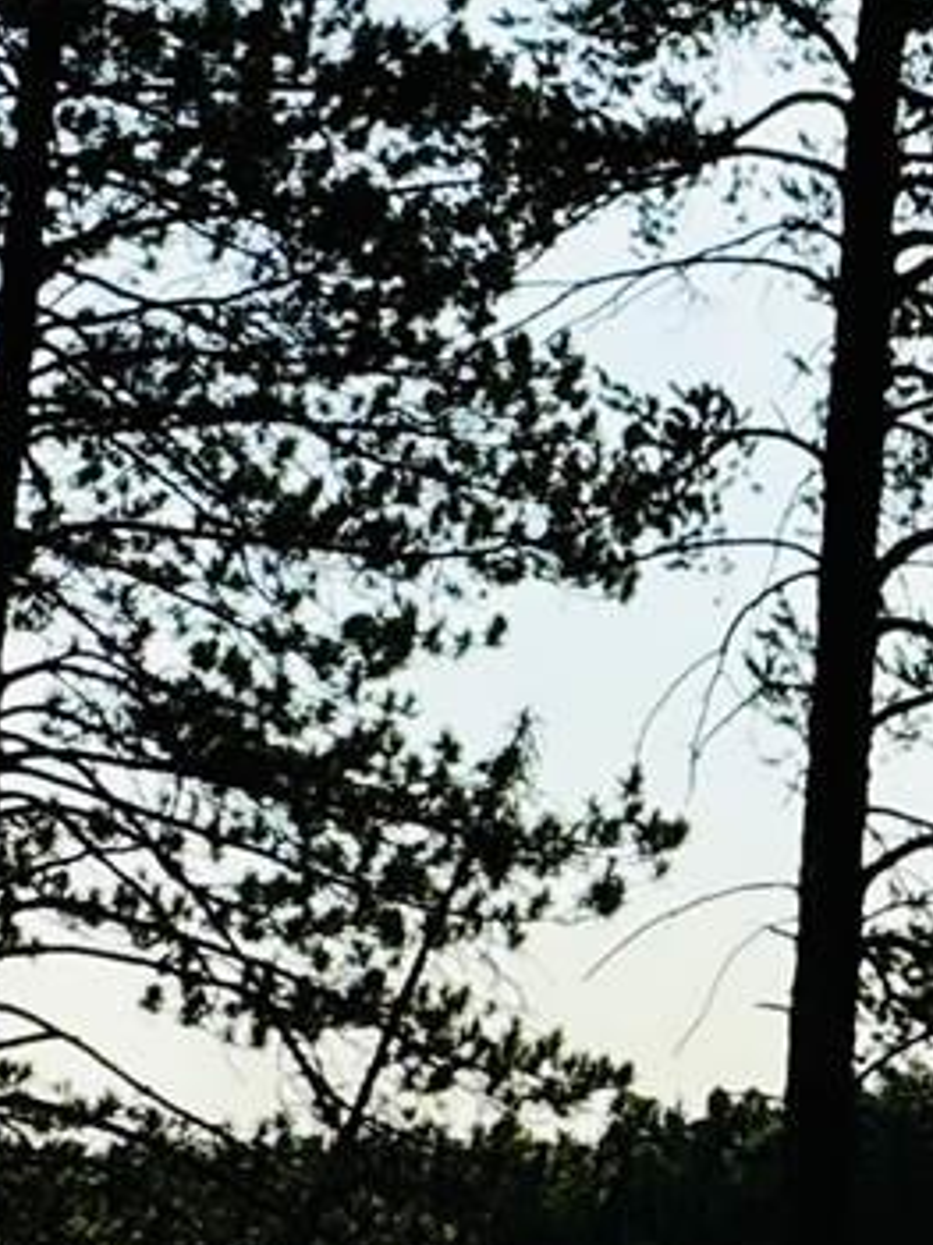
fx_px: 3308
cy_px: 844
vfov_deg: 21.2
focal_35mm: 92
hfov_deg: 14.6
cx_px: 1536
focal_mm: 2.22
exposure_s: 1/5650
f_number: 2.2
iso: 40
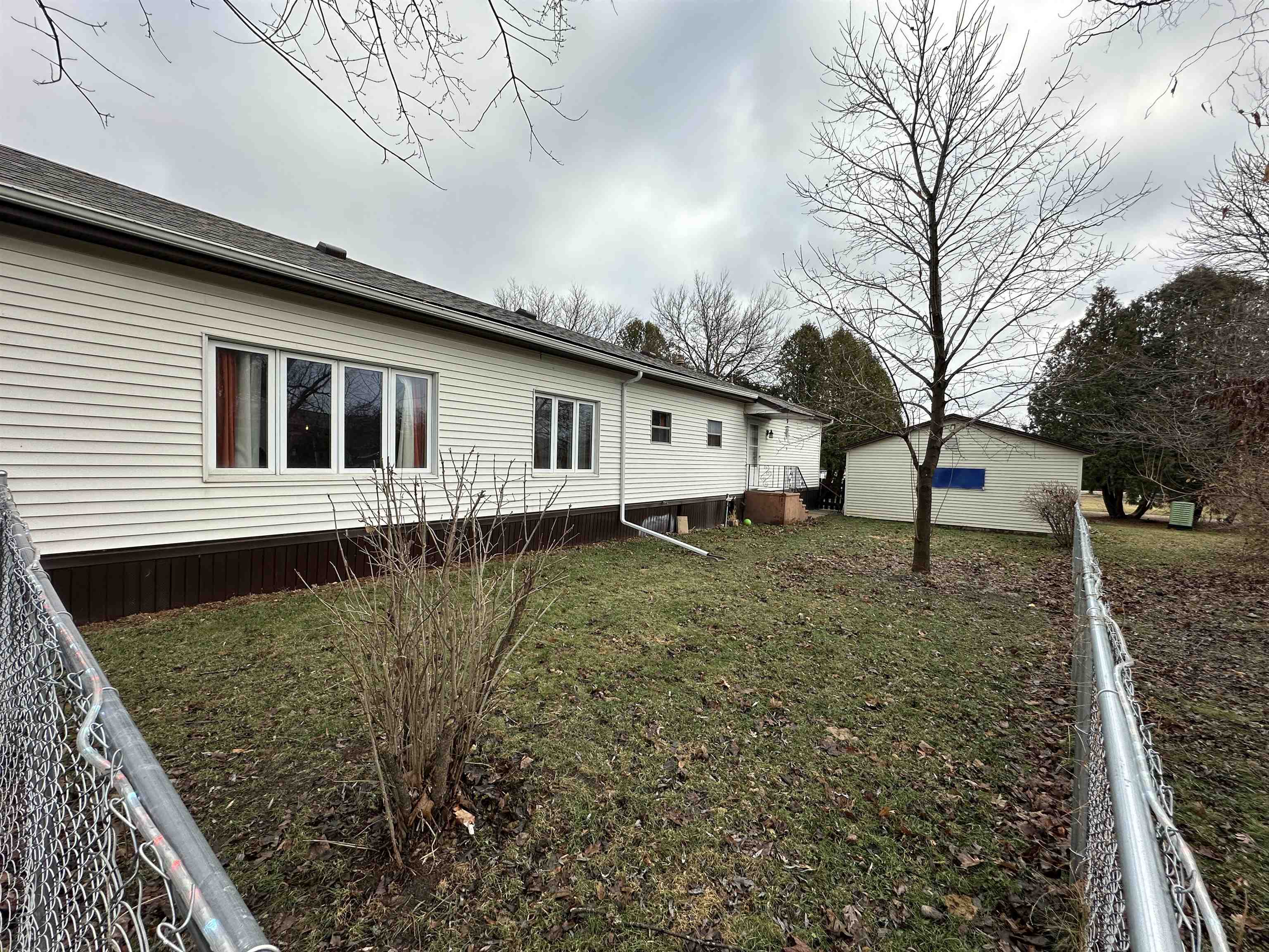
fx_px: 513
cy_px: 476
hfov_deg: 102.1
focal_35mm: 14
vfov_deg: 85.7
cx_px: 634
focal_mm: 2.22
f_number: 2.2
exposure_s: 1/622
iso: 40
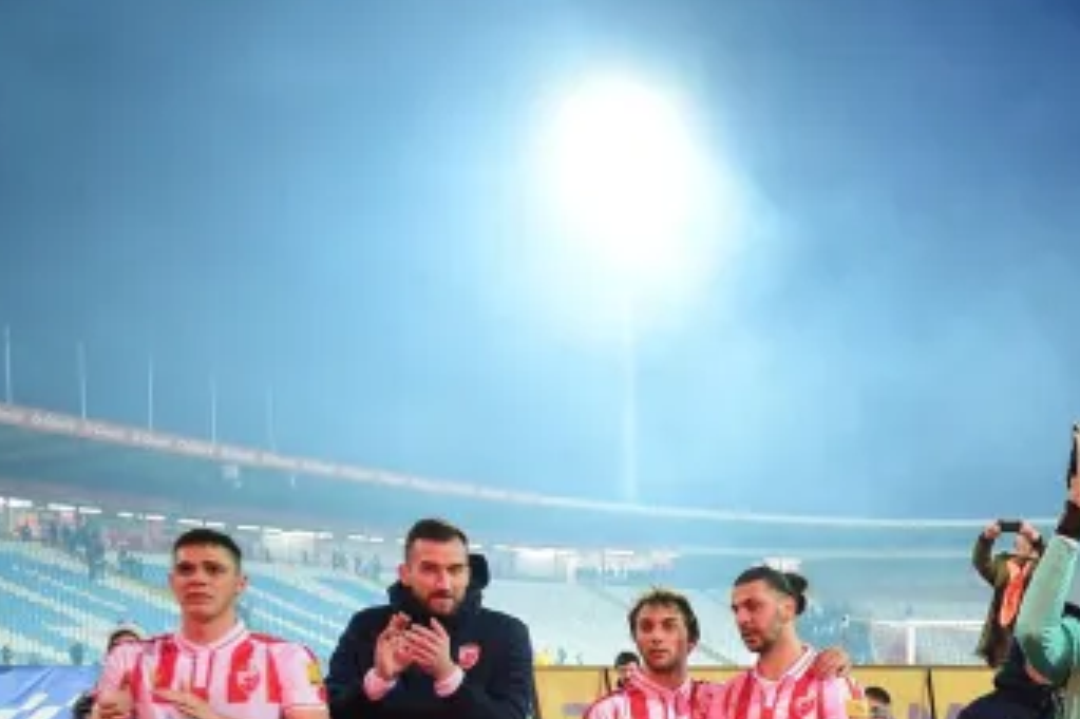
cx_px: 1143
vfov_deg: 22.3
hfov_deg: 31.2
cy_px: 757
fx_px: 1739
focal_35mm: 58
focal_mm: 26
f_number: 3.2
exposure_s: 1/400
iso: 2500
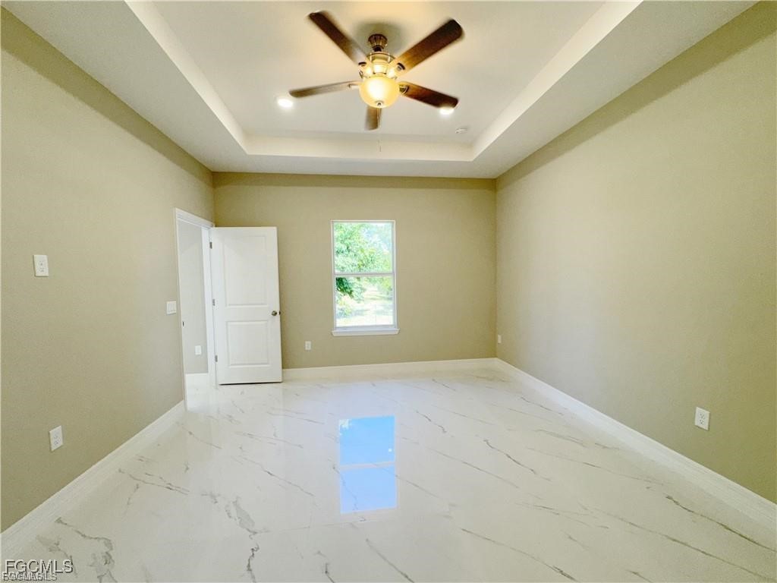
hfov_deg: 102.1
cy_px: 292
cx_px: 388
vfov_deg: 85.7
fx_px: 314
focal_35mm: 14
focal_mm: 2.22
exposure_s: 1/120
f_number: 2.2
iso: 100
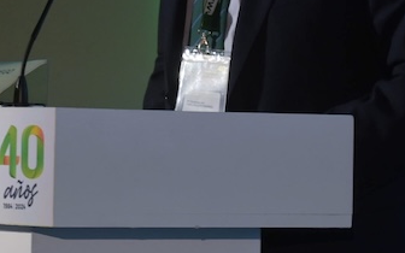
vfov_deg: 5.7
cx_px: 95
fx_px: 2550
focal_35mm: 231
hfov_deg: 9.1
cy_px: -68
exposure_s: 1/160
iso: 1250
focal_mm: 95
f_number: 5.6
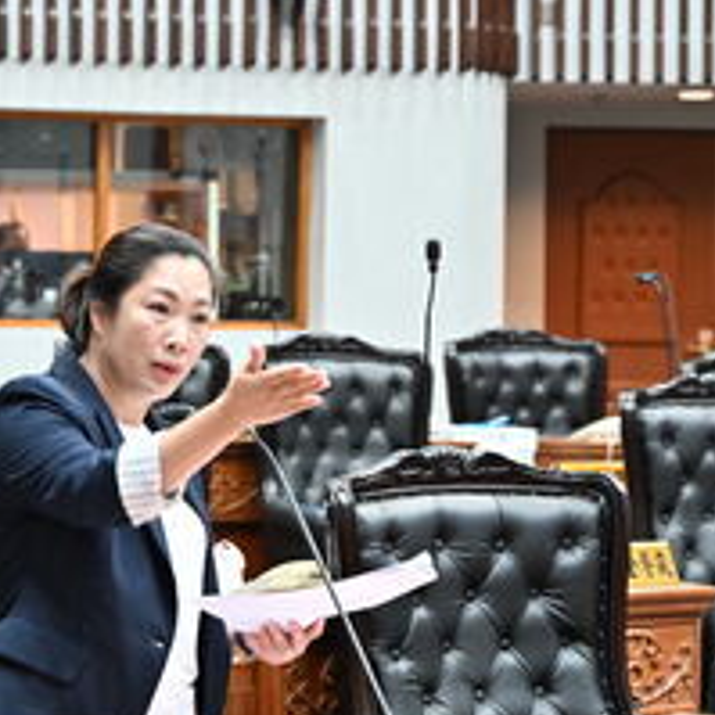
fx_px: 3762
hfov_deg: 10.8
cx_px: 140
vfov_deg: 10.8
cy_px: 465
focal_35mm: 161
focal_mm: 94
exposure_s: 1/100
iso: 2800
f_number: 6.3
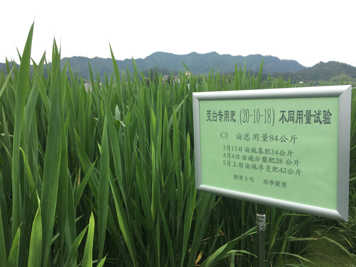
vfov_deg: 48.2
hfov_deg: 61.7
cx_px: 178
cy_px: 134
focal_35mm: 29
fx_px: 298
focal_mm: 4.15
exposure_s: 1/646
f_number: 2.2
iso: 25
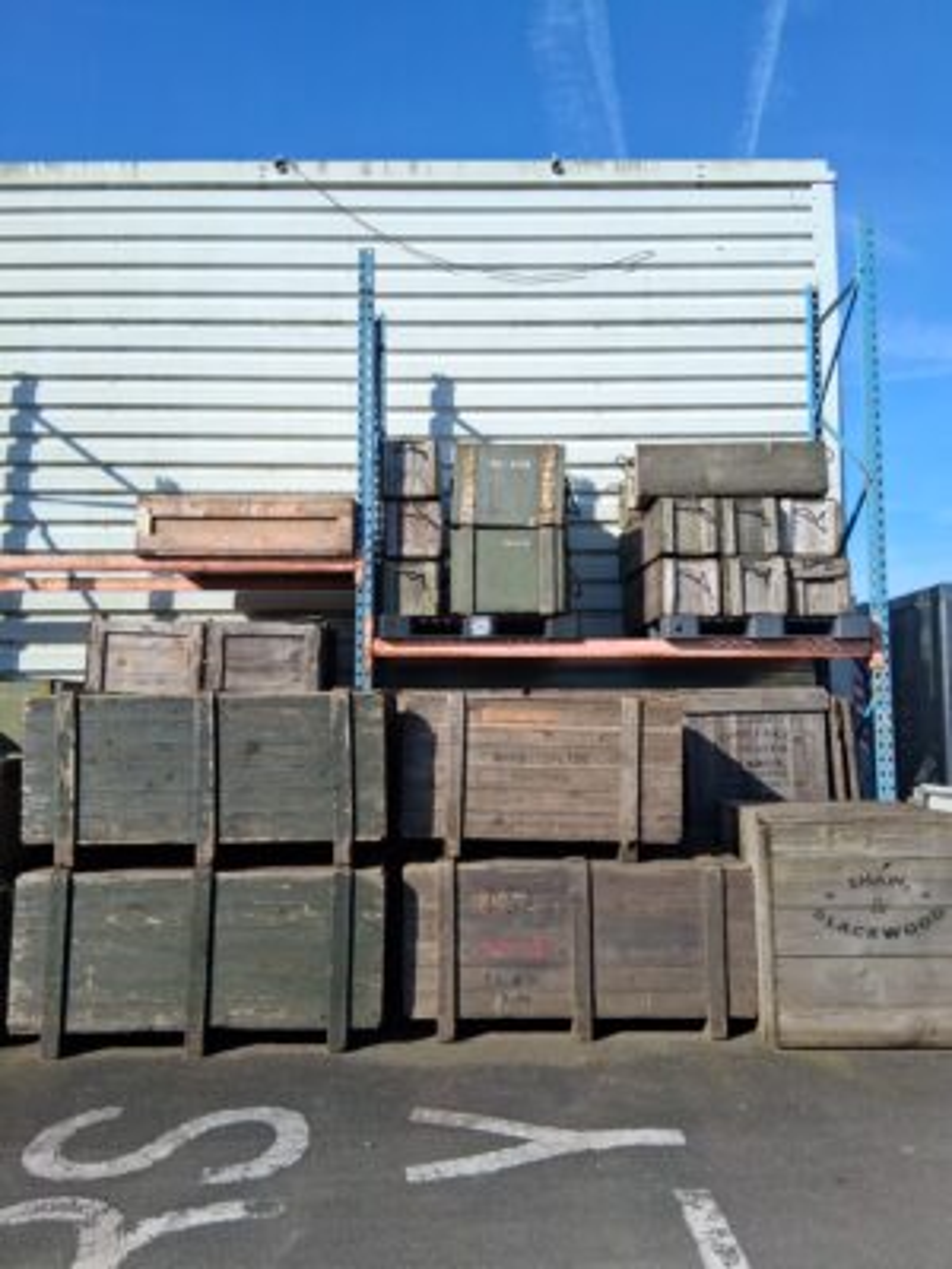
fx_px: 953
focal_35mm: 26
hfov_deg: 53.1
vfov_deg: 67.3
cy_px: 634
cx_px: 476
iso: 25
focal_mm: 3.98
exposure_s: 1/619
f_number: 1.8
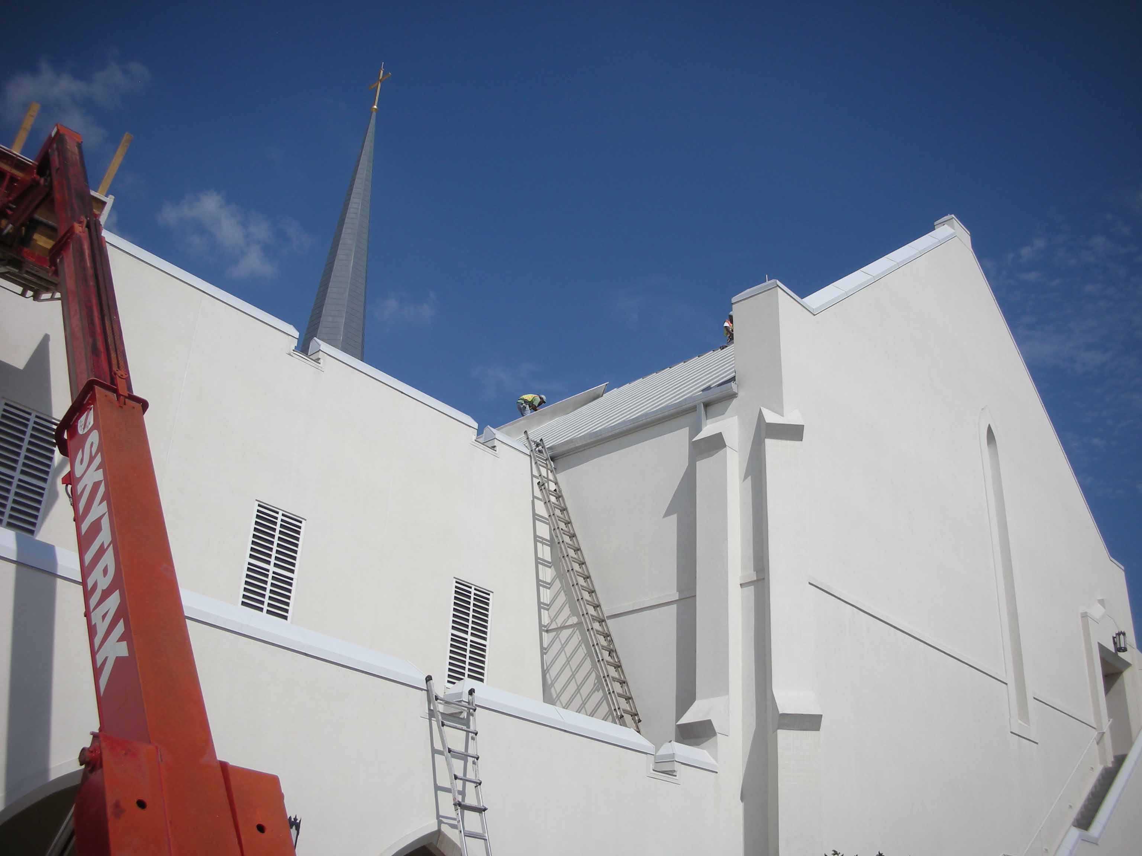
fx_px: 1155
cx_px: 571
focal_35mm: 35
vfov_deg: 40.7
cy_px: 428
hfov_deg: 52.6
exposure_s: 1/244
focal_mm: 5.8
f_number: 7.9
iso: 50
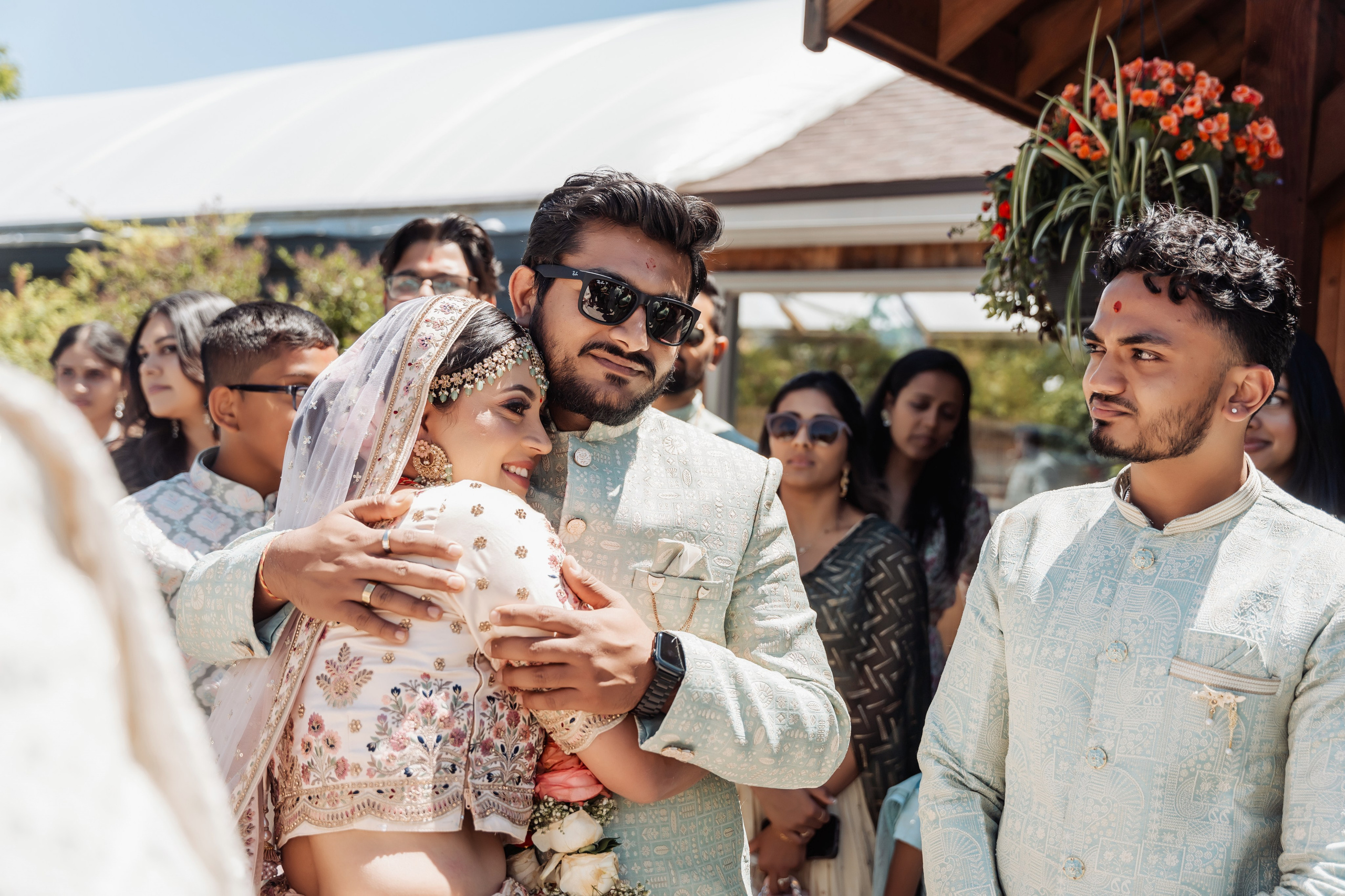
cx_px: 672
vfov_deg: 34.8
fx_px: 1431
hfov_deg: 50.3
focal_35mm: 38
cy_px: 448
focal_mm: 38.3
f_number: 2.8
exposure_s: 1/2000
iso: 250
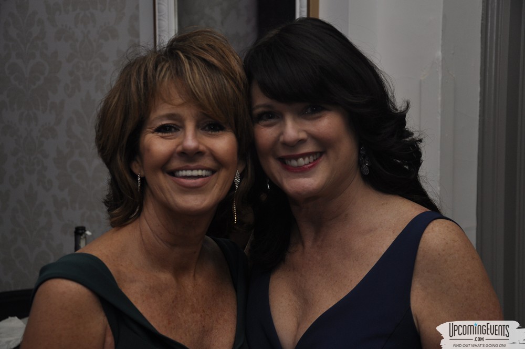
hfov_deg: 27.0
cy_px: 174
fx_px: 1092
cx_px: 262
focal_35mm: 75
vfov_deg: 18.1
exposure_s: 1/60
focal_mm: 50
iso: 400
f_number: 5
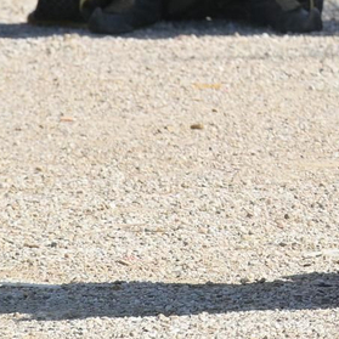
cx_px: 841
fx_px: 10781
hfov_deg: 1.8
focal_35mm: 973
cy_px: -230
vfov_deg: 1.8
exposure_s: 1/640
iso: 400
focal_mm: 200
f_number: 8
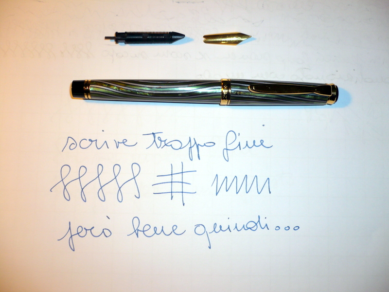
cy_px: 146
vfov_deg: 40.7
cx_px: 194
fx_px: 393
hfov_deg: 52.6
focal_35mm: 35
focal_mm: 5.8
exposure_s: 1/30
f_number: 2.8
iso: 100
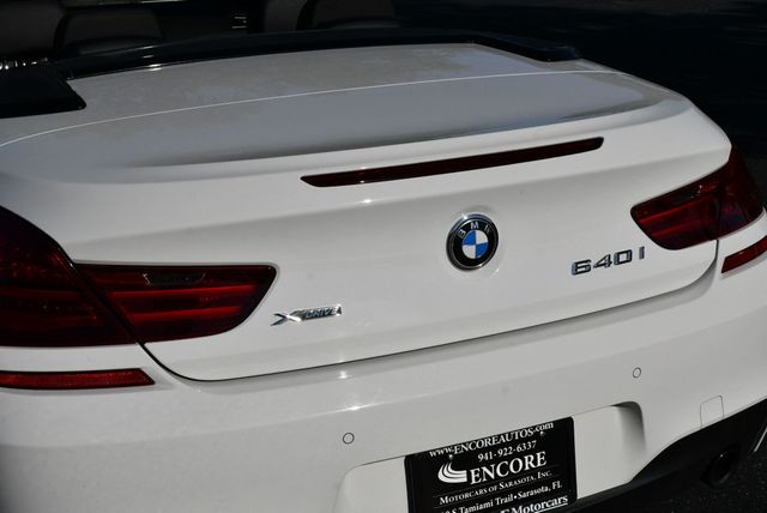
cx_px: 384
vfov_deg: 23.4
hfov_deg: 34.5
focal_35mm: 58
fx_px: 1237
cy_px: 256
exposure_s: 1/500
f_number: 11
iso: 100
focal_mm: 29
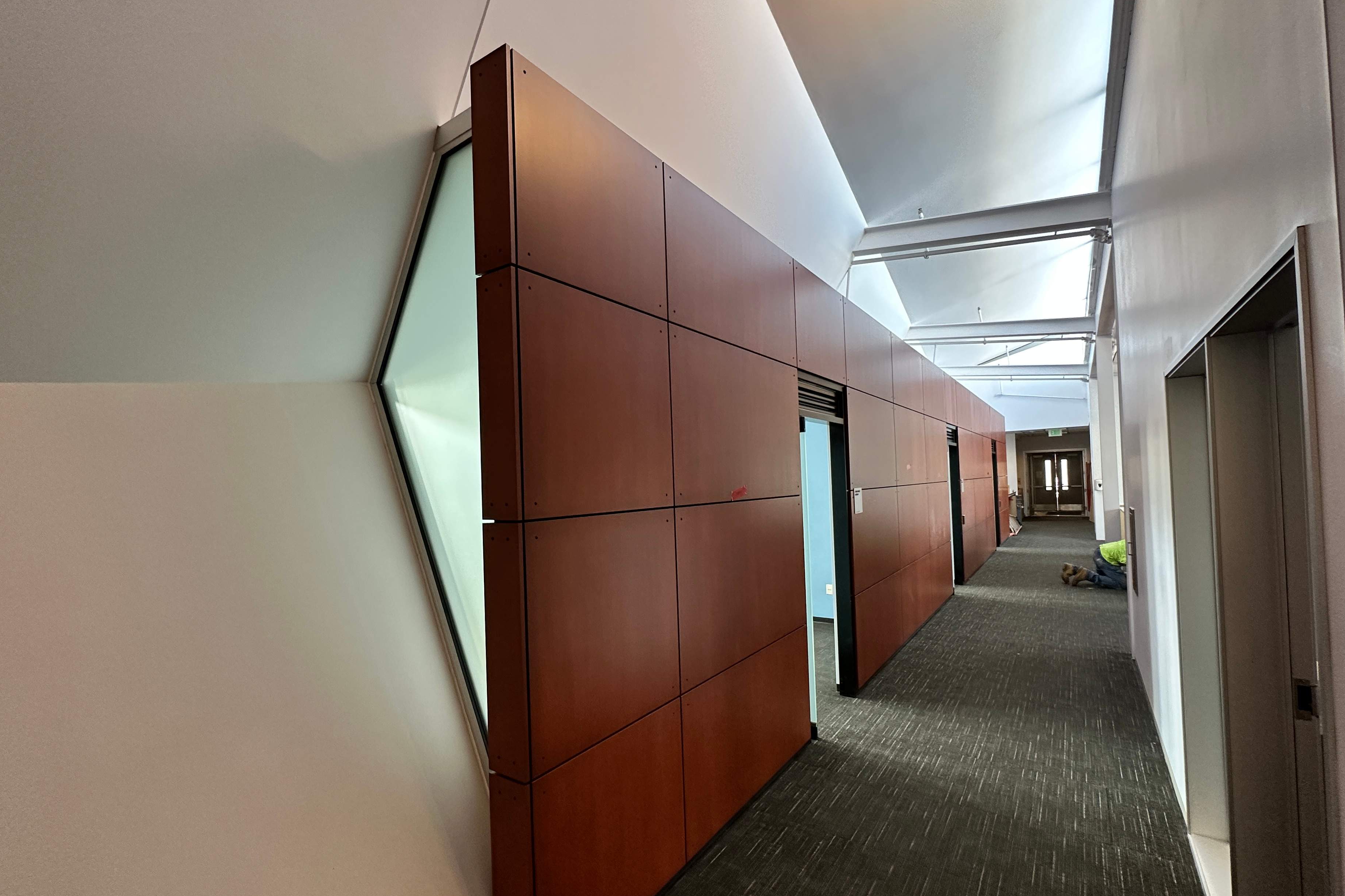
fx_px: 598
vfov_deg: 73.7
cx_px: 644
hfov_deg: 96.7
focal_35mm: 16
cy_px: 470
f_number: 2.2
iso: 250
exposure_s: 1/120
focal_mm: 2.22
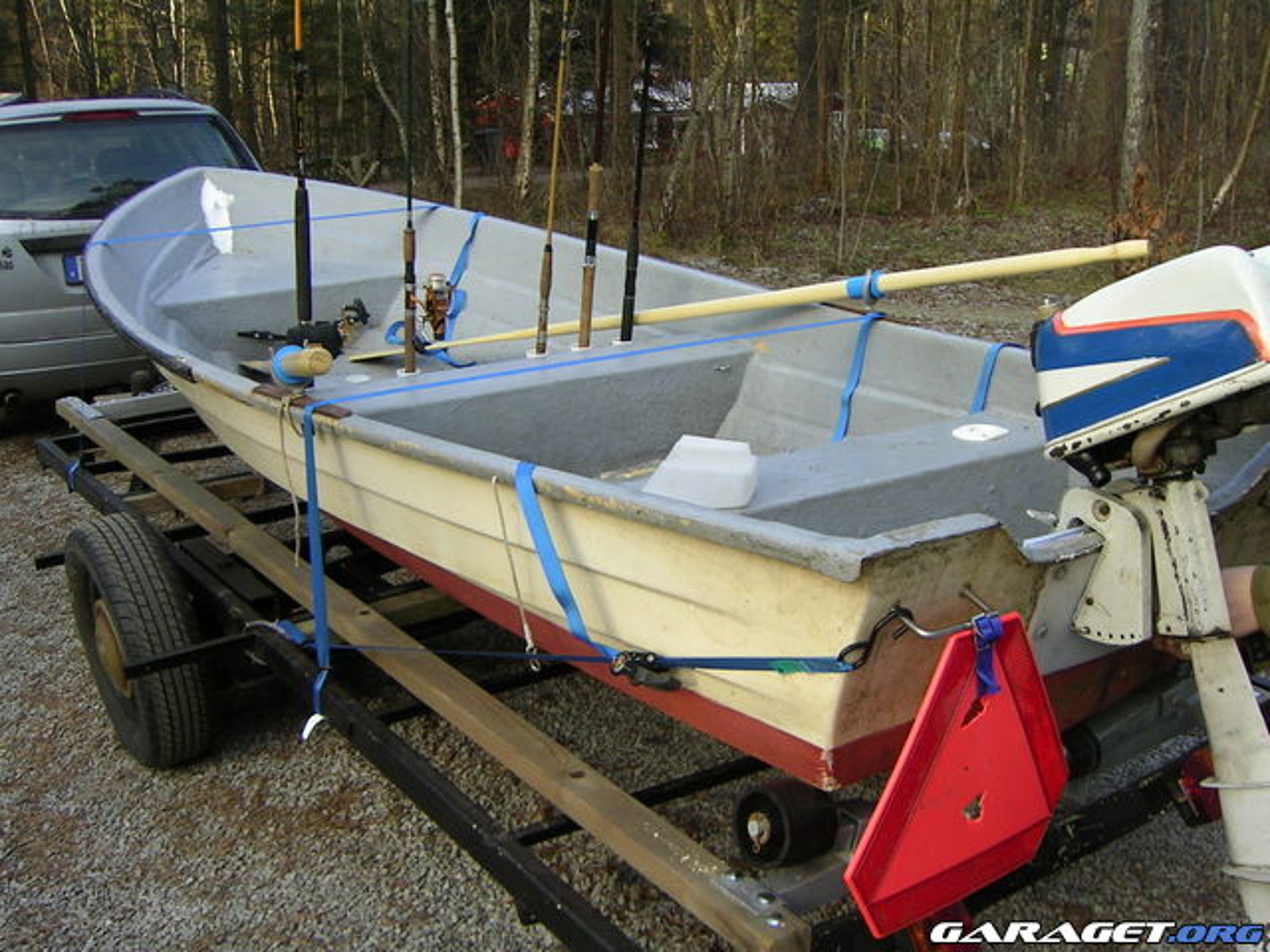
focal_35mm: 36
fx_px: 1321
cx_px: 635
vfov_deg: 39.7
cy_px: 476
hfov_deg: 51.4
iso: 50
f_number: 2.8
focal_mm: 5.6
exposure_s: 1/120
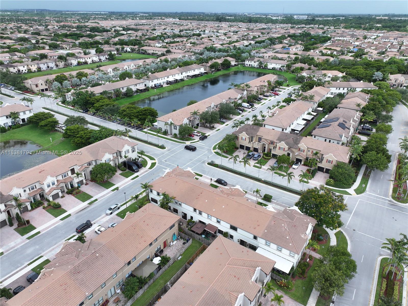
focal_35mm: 24
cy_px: 153
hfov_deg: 71.6
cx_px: 204
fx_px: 283
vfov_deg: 56.8
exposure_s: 1/640
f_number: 2.8
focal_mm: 12.29
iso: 100
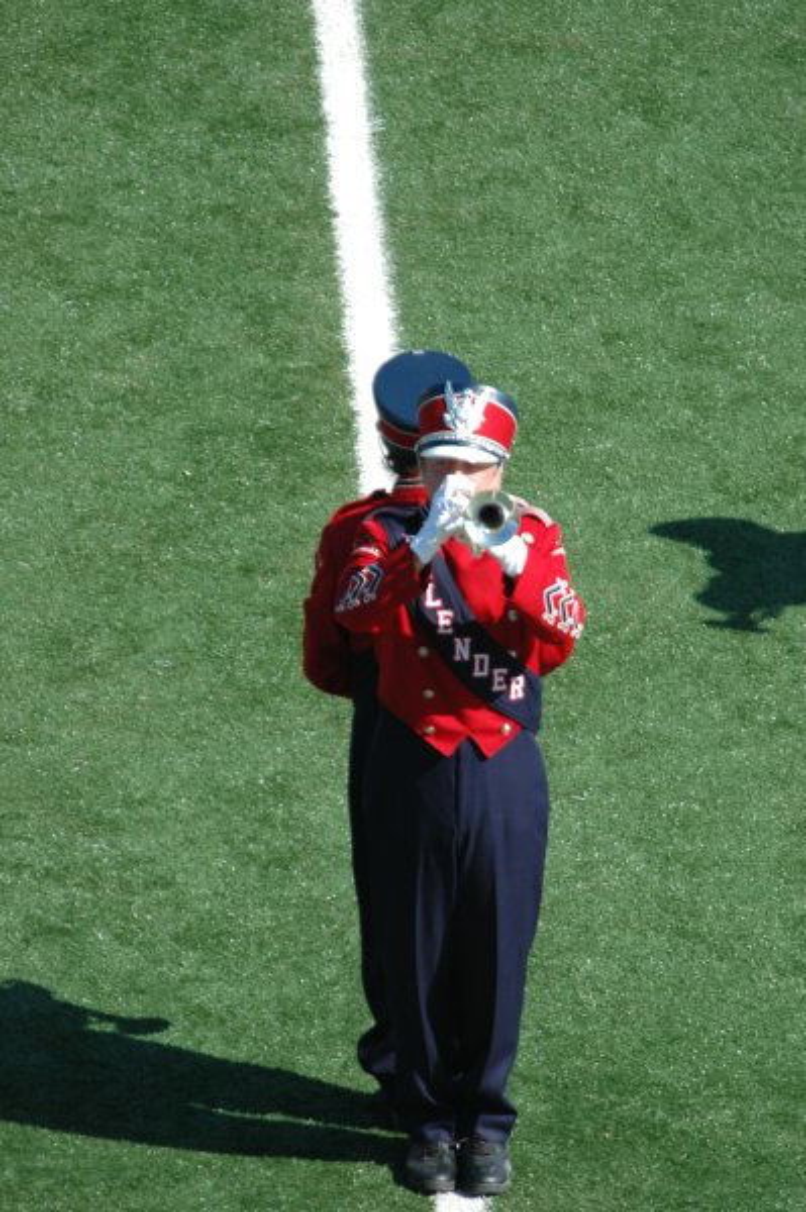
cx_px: 403
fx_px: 20183
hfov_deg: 2.3
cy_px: 606
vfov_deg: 3.4
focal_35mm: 600
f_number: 5.6
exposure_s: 1/500
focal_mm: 400
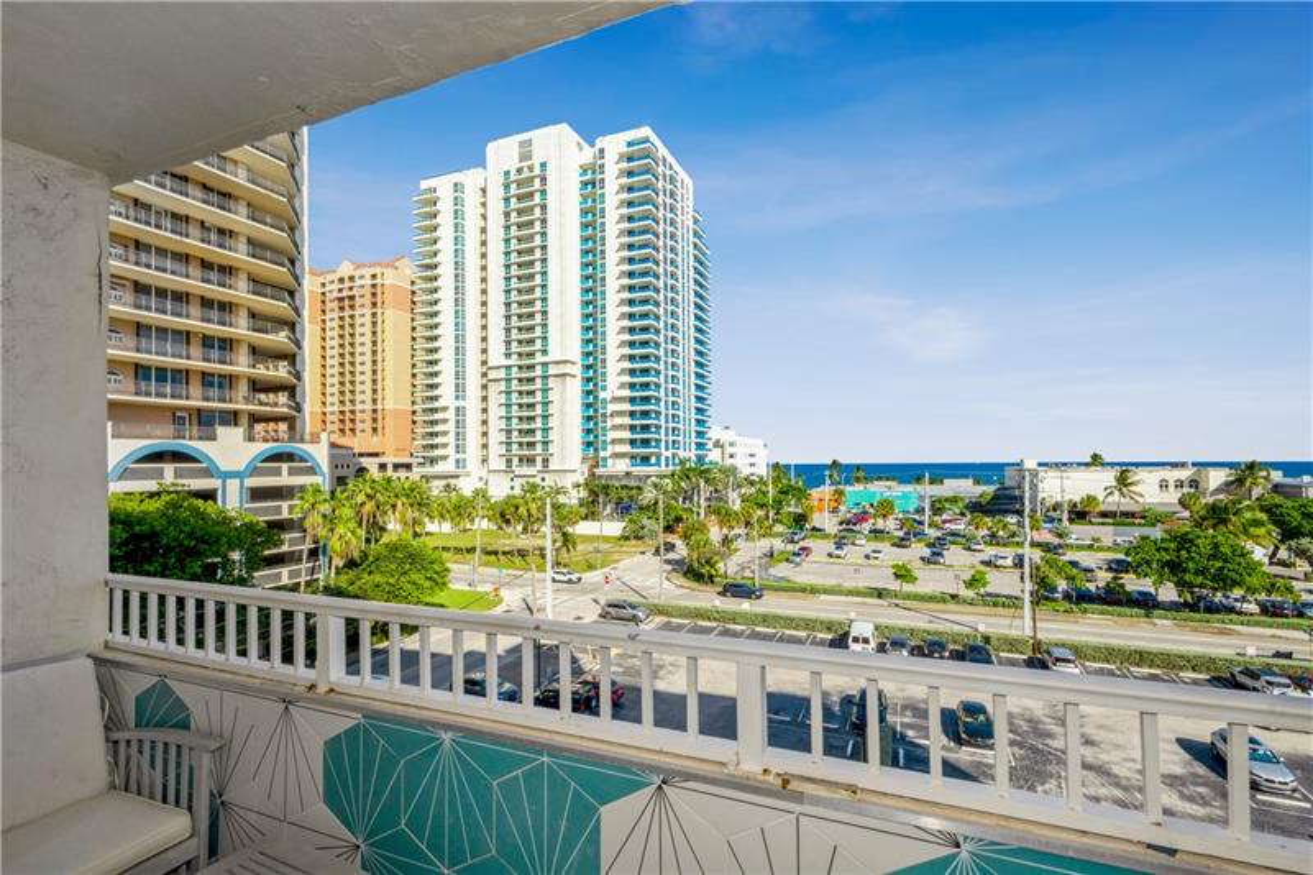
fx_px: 547
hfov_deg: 100.4
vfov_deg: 77.3
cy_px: 438
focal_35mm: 15
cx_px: 656
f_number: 14
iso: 200
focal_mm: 10
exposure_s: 1/250
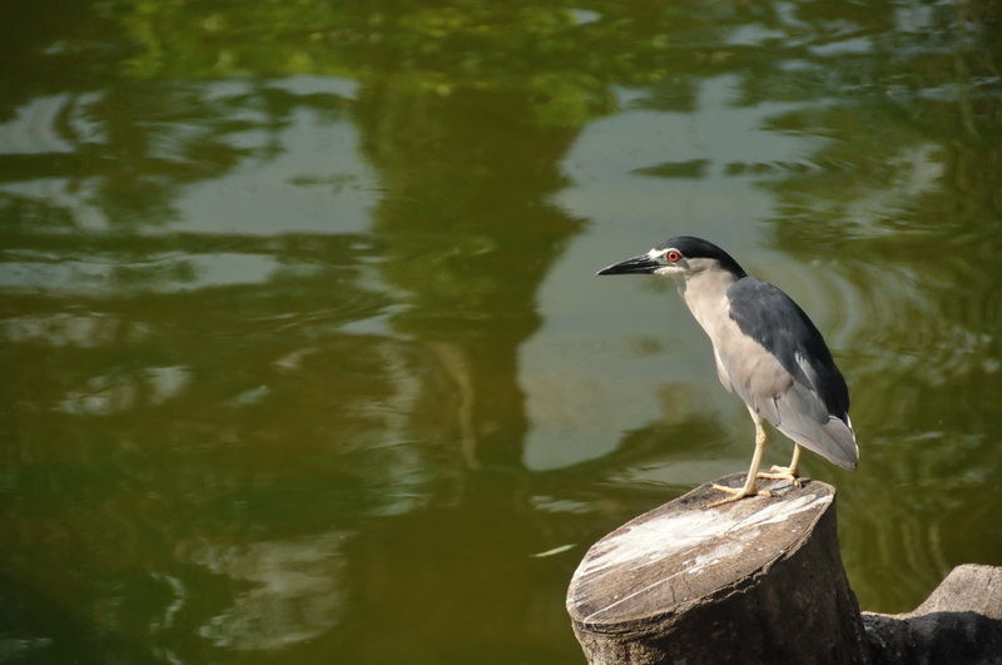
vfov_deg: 4.6
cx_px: 501
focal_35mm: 300
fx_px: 8338
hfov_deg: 6.9
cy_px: 332
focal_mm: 200
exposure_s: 1/2000
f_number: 5.6
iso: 800
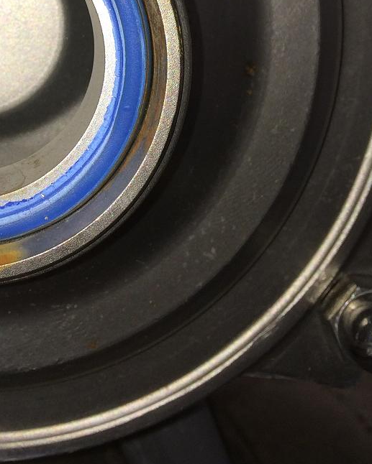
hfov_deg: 20.0
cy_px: -42
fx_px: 1018
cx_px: -9
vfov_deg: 24.1
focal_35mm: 74
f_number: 2.2
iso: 32
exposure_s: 1/151
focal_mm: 4.12
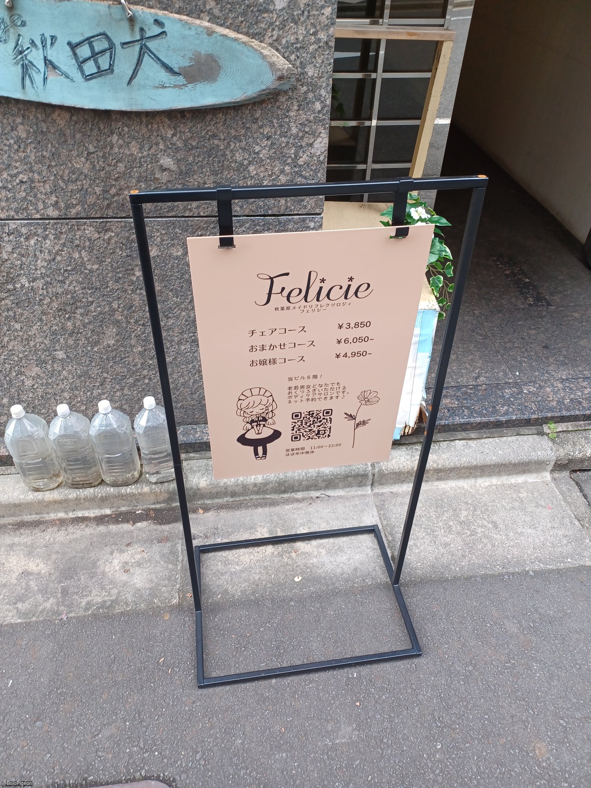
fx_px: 569
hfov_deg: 54.9
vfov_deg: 69.4
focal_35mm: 25
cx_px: 296
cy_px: 394
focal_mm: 4.6
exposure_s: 1/50
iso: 64
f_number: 1.8
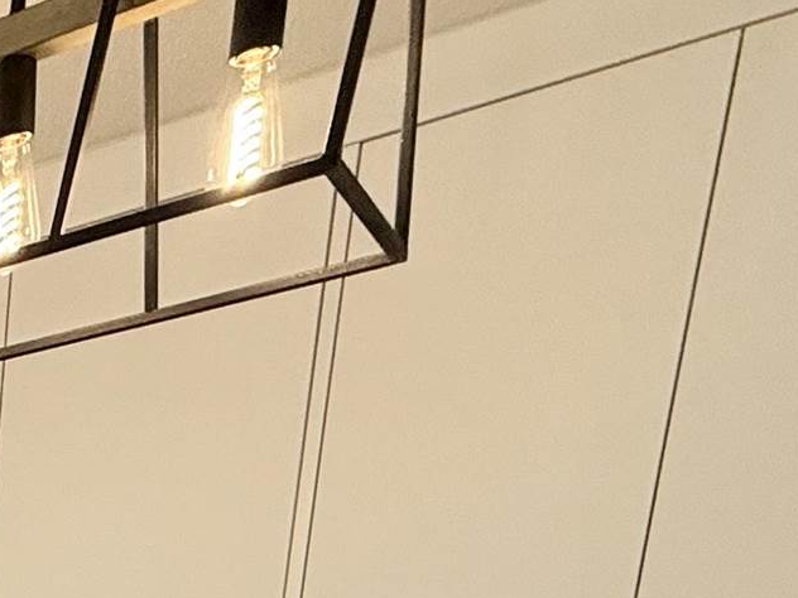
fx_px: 1568
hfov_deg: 19.6
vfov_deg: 15.1
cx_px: -703
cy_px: 1351
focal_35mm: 68
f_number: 2.2
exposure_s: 1/120
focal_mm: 2.22
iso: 80
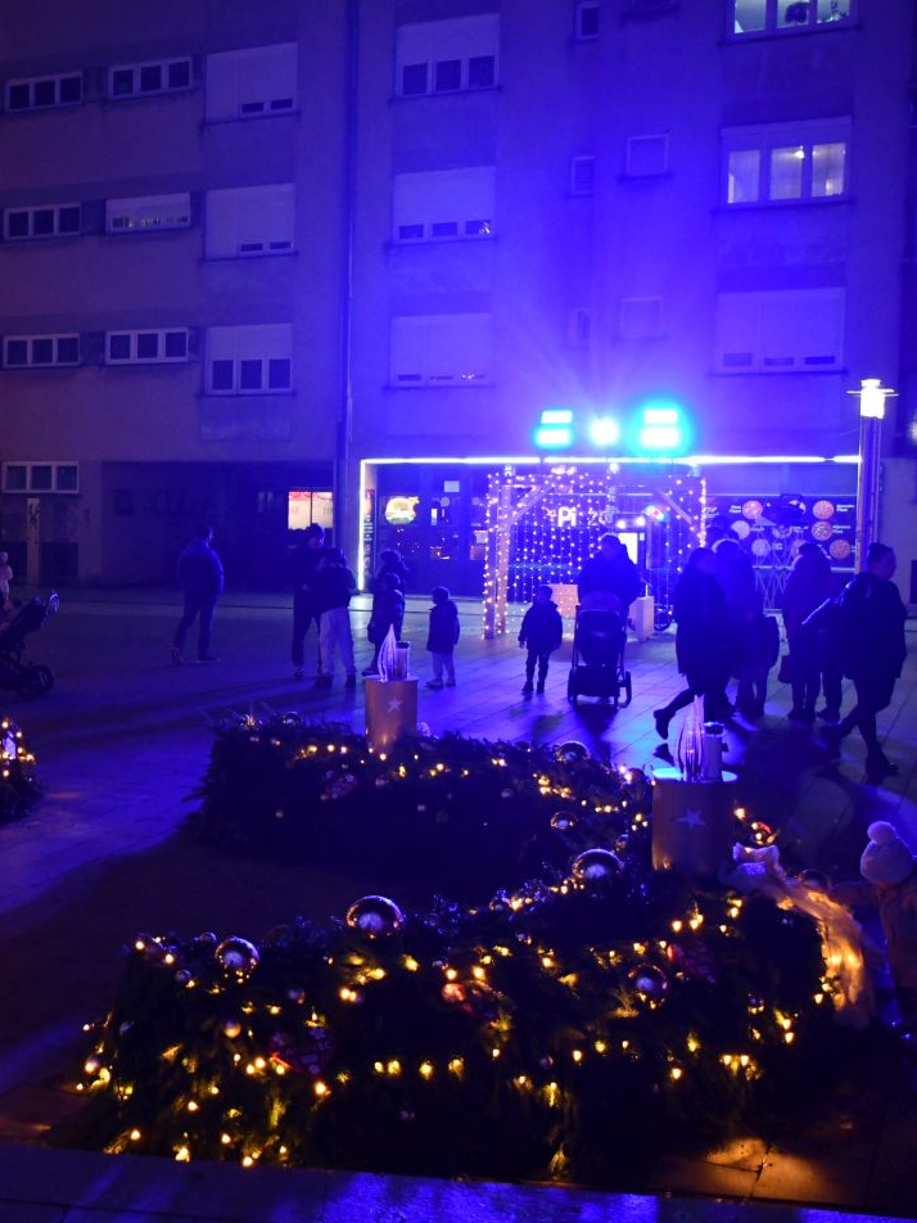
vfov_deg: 39.7
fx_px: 1695
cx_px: 78
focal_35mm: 48
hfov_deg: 29.0
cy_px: 608
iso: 3200
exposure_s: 1/80
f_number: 3.5
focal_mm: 22
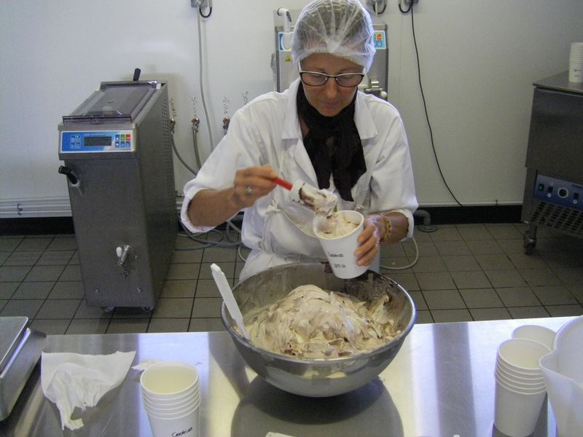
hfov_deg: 49.0
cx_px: 292
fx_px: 640
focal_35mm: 38
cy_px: 218
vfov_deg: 37.7
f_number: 3.5
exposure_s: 1/50
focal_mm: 6.3
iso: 640
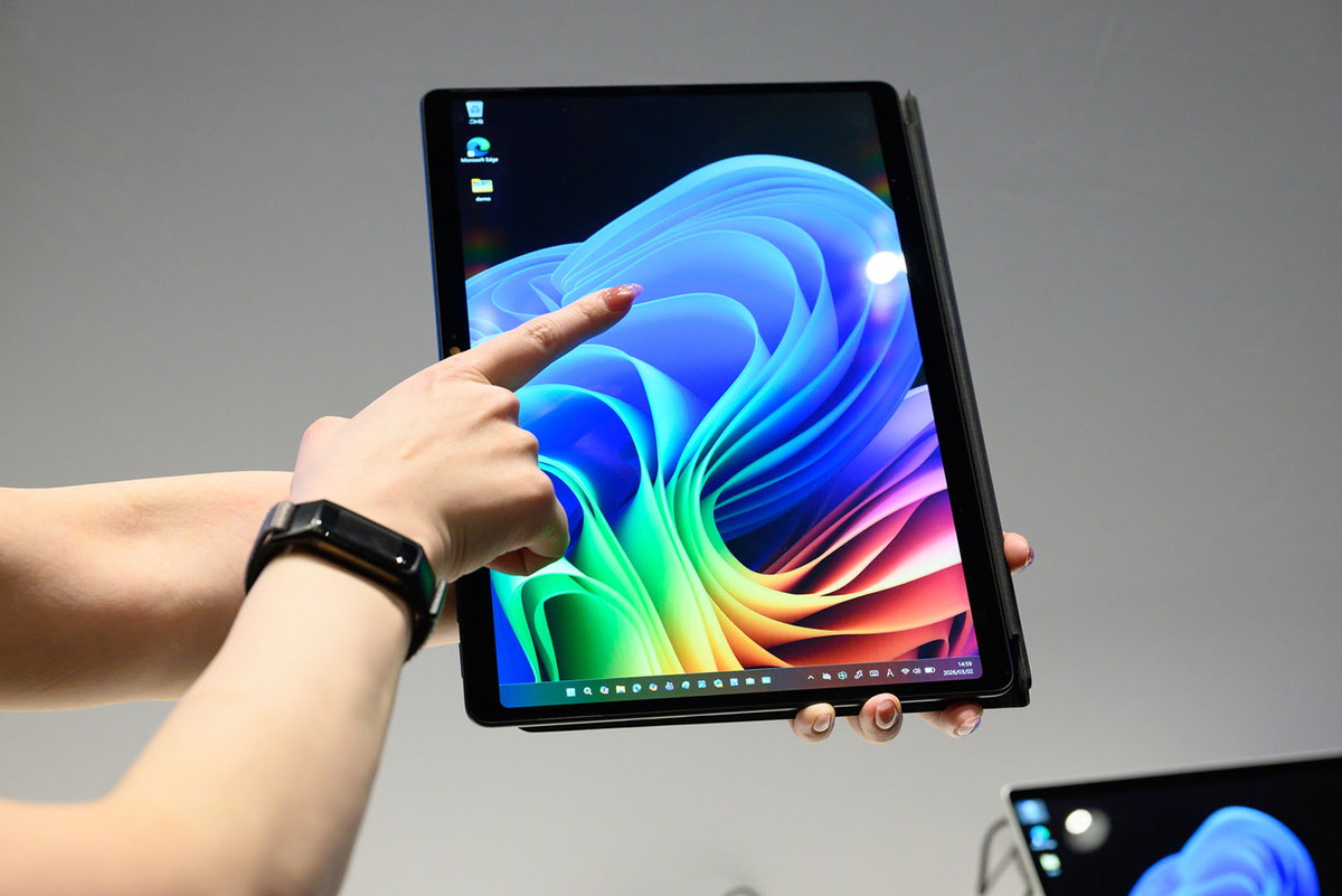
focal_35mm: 53
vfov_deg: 25.5
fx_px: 1976
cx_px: 671
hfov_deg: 37.5
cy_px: 448
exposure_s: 1/125
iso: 3200
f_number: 5.6
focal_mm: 53
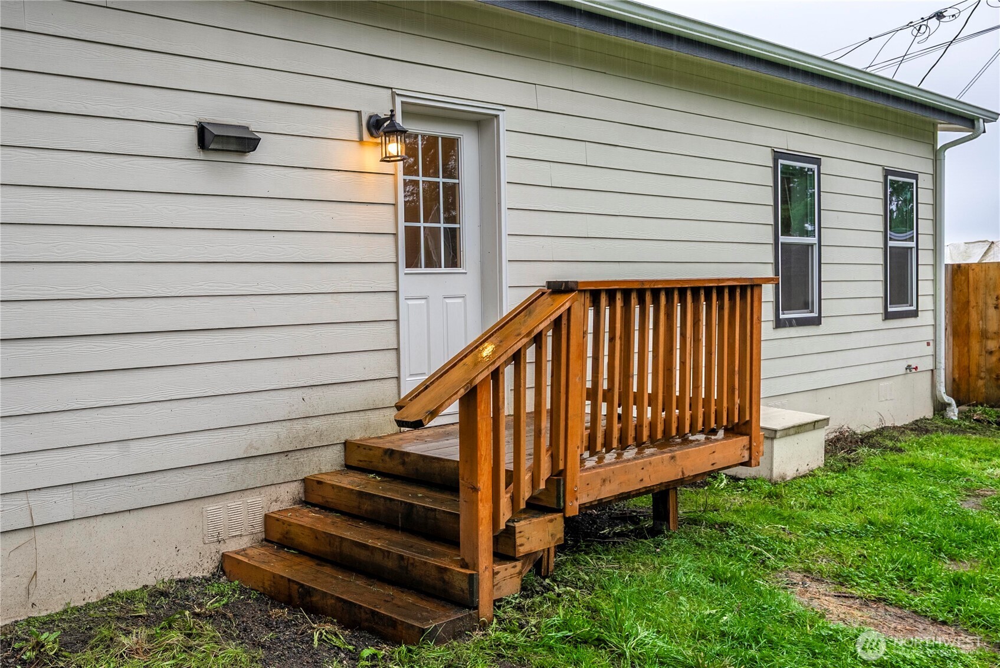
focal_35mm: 24
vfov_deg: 53.2
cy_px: 334
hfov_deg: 73.7
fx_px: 667
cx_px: 500
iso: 160
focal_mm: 24
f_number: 7.1
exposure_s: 1/30
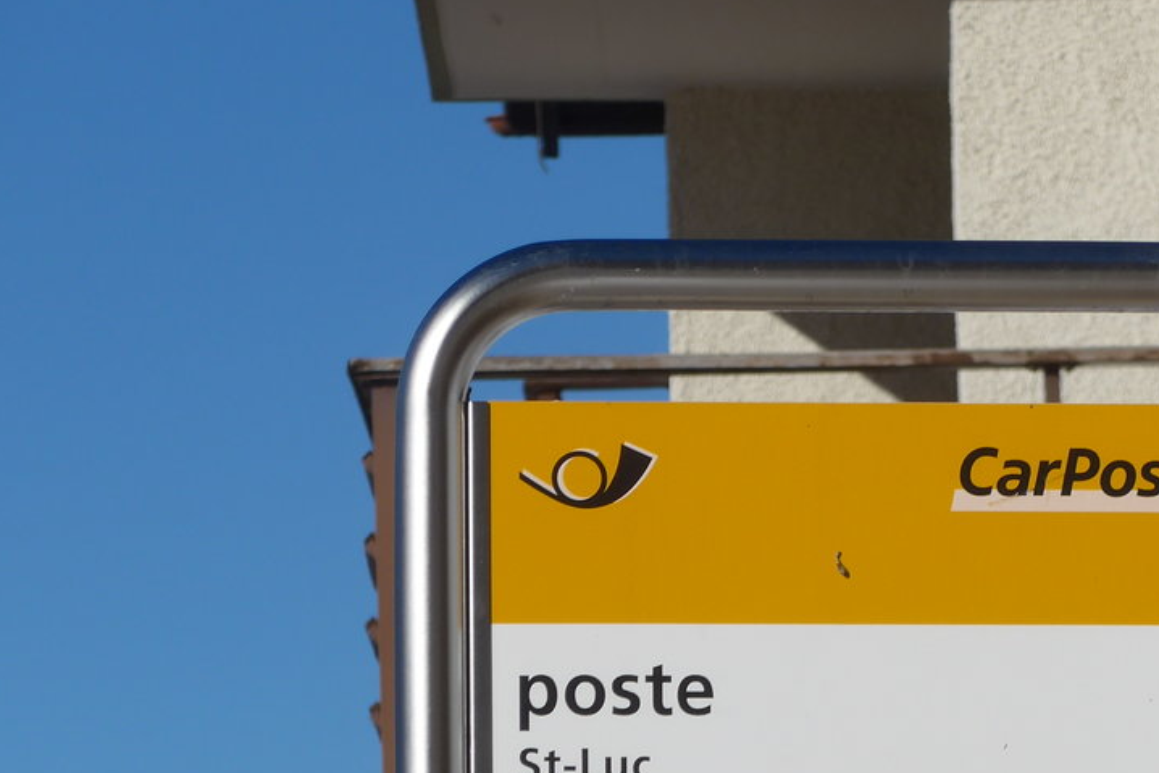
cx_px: 935
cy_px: 579
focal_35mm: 386
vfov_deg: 3.6
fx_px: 12429
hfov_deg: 5.3
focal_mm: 42.8
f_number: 5.9
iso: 80
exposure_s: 1/1000
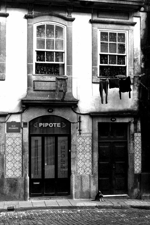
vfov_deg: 38.9
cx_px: 75
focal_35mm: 51
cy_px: 112
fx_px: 319
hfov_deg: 26.5
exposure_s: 1/160
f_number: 10
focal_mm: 34
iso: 400
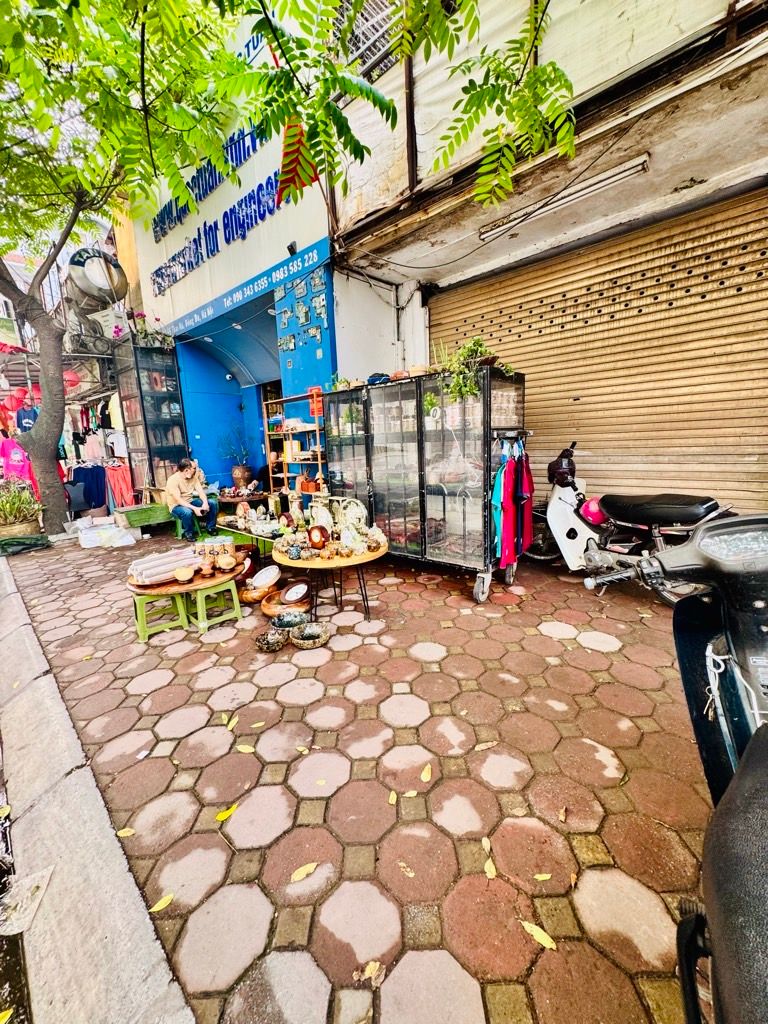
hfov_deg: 85.7
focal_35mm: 14
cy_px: 512
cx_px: 384
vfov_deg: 102.1
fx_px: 414
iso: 160
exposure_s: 1/99
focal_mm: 2.22
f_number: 2.2
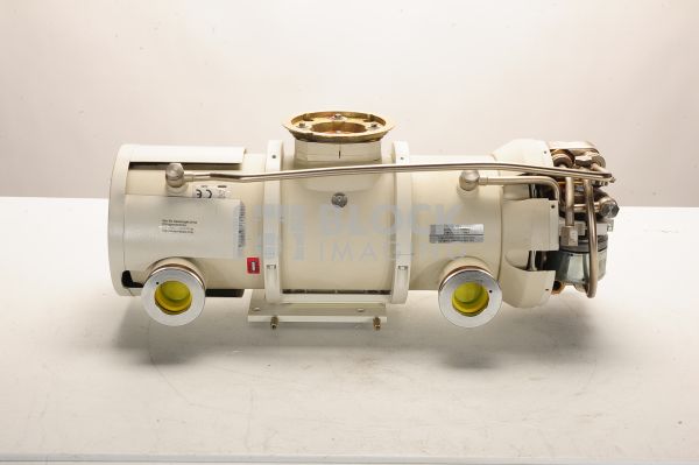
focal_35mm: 50
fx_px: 970
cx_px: 350
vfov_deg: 26.9
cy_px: 232
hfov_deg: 39.6
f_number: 16
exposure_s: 1/160
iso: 320
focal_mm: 50
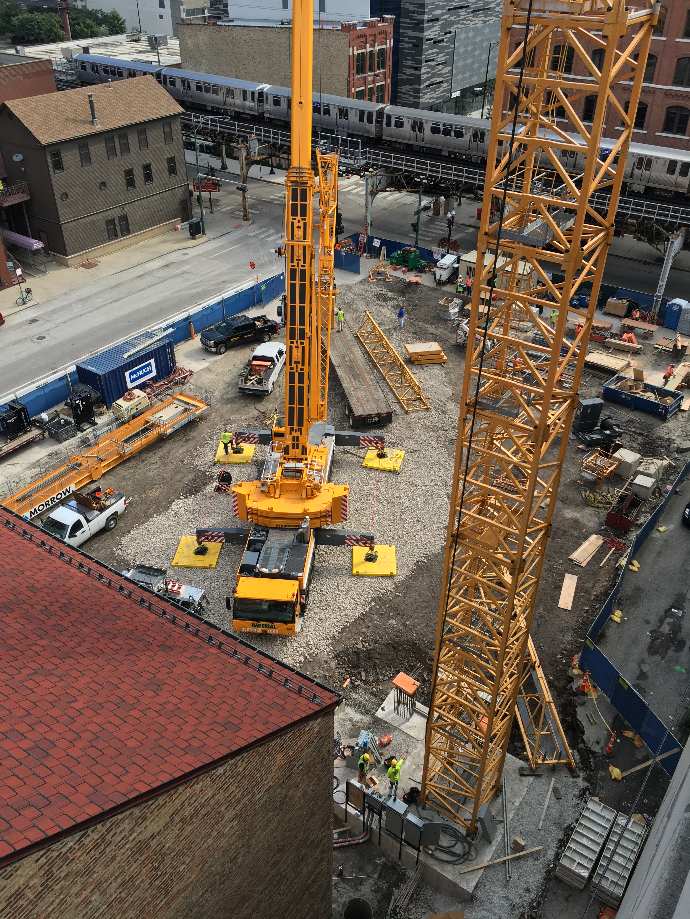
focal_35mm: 29
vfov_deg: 61.7
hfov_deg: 48.2
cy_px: 460
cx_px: 345
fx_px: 771
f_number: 2.2
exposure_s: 1/574
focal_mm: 4.15
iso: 25
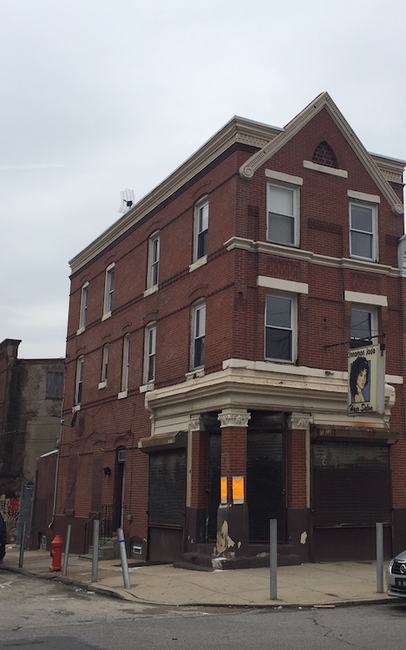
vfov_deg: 47.2
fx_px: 744
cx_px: 273
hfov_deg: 30.3
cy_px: 322
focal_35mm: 42
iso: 32
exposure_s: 1/1276
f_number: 2.2
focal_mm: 4.15
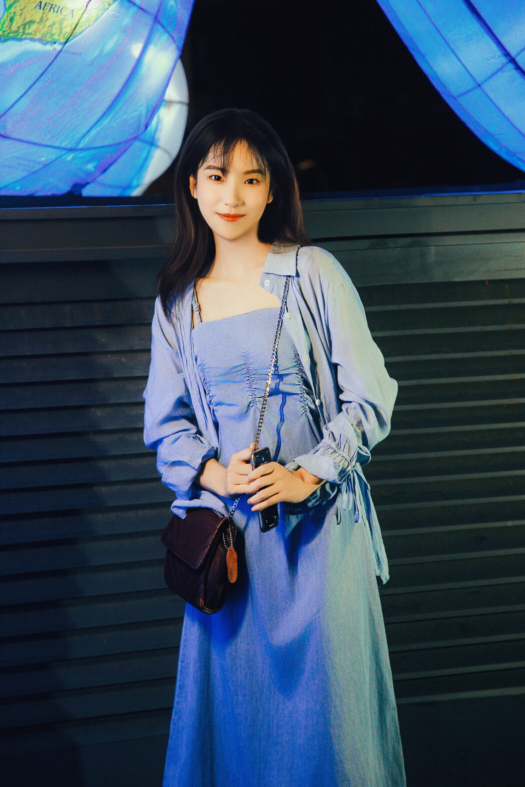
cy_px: 394
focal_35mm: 103
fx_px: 2253
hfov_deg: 13.3
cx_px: 262
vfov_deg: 19.8
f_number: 4
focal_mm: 105
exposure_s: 1/80
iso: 4000
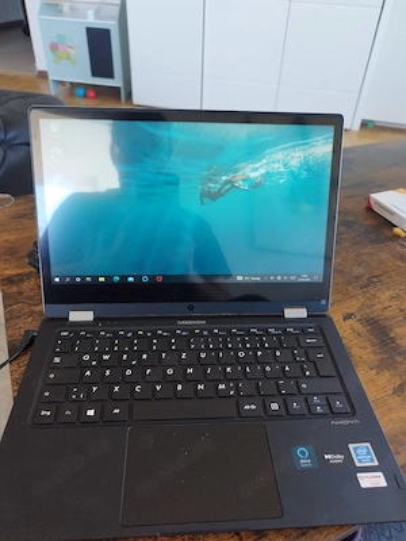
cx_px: 203
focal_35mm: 25
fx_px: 391
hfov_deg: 54.9
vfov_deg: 69.4
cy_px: 270
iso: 160
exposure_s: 1/50
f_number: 1.89
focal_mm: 5.95
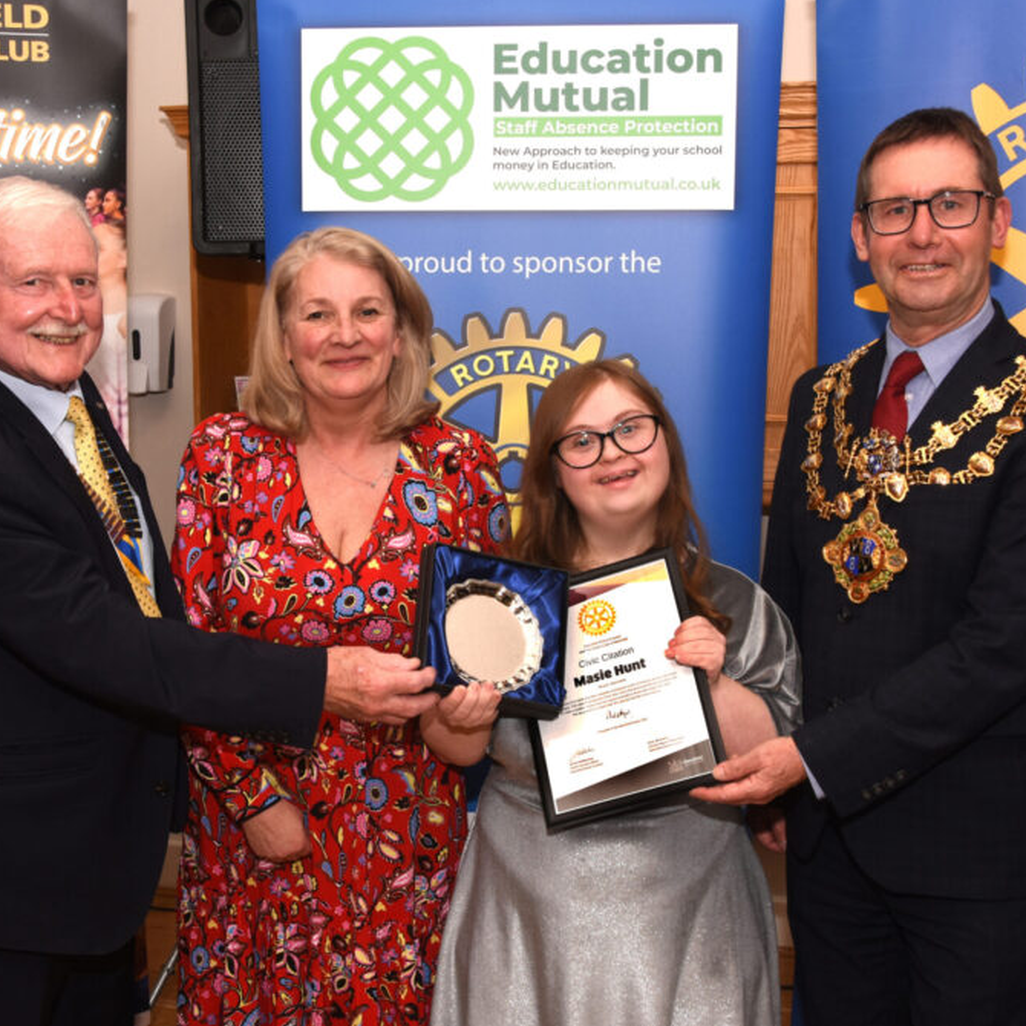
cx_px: 432
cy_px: 507
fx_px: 1308
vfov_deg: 42.8
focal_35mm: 39
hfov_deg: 42.7
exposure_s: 1/60
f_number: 8
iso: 400
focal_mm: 20
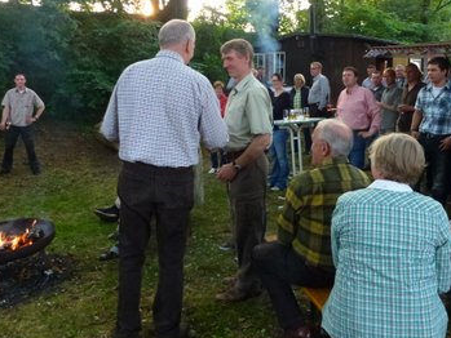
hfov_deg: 55.3
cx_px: 242
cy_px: 128
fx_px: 430
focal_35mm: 33
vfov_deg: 42.7
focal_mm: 4.3
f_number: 3.3
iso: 400
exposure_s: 1/50
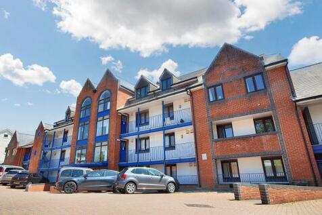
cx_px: 161
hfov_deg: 85.4
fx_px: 174
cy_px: 108
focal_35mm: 20
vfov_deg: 63.2
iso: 250
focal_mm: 13
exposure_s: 1/250
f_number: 10
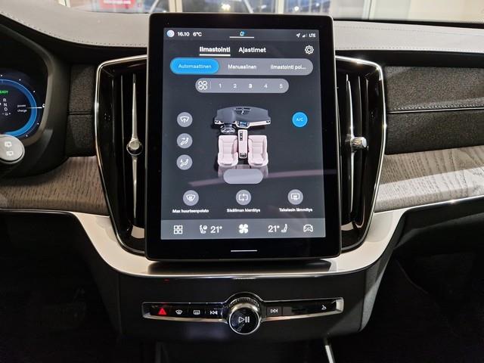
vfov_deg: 58.9
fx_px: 322
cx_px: 242
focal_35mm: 23
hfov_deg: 73.9
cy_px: 182
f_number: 1.8
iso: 640
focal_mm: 5.4
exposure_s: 1/50
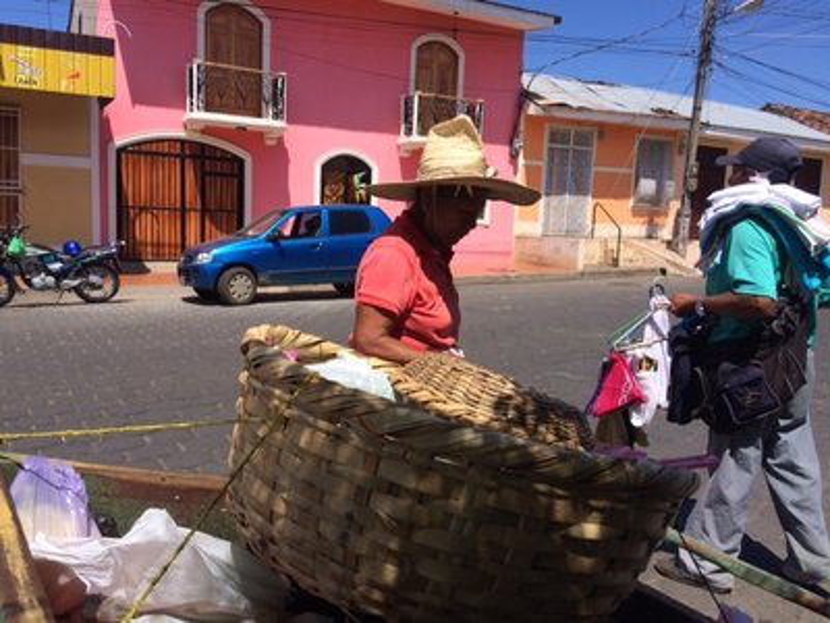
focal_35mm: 29
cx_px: 415
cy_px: 312
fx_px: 695
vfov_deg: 48.2
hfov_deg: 61.7
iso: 32
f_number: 2.2
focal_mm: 4.15
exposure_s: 1/2564
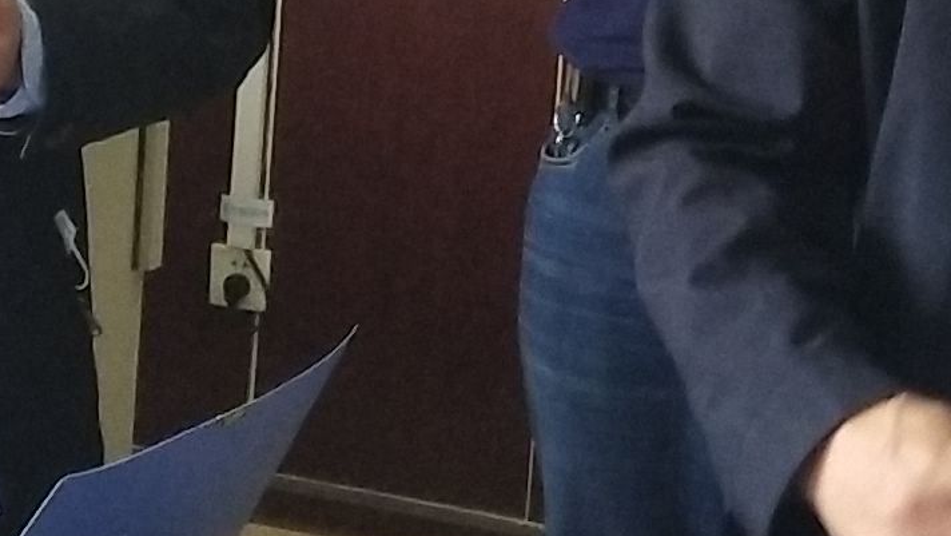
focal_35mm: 185
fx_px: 4666
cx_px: -224
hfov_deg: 11.4
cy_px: -318
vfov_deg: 6.5
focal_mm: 3.95
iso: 131
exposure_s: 1/50
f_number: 1.8
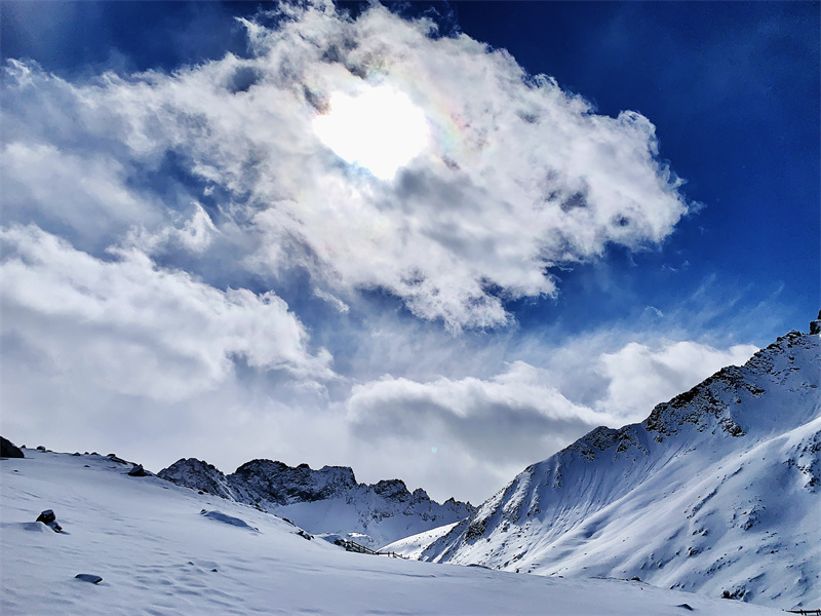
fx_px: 617
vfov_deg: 53.1
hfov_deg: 67.3
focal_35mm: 26
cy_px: 308
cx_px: 410
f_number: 1.8
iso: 25
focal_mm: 4.25
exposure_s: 1/21739
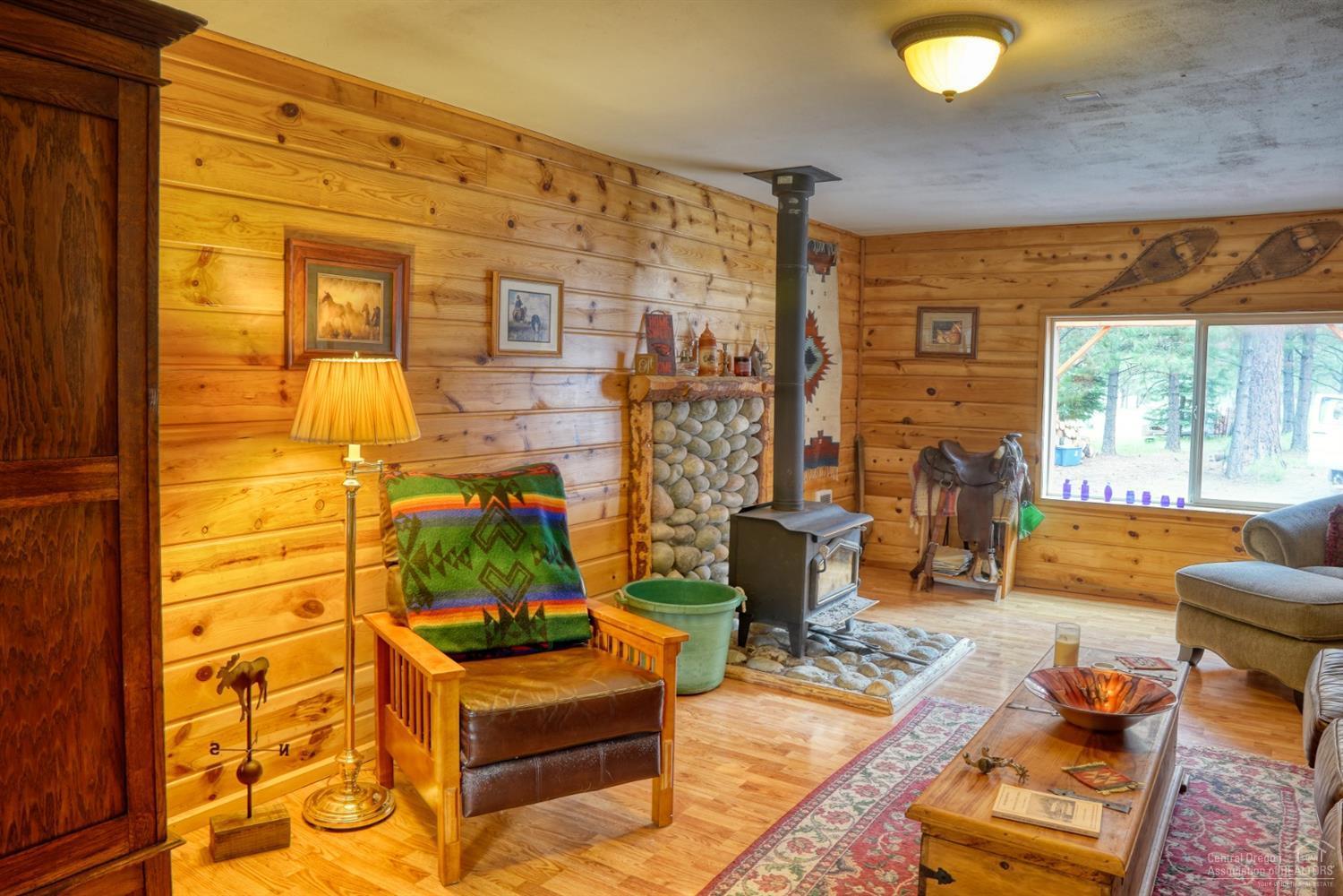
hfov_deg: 73.7
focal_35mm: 24
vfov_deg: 53.1
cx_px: 672
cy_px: 448
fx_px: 895
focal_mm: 16
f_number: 9
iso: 200
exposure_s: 1.6
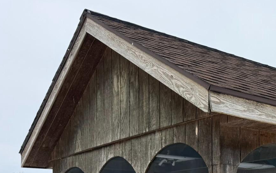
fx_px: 451
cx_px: 318
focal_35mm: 60
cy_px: 207
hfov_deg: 29.8
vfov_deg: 20.3
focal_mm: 6.76
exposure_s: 1/2000
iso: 80
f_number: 1.78
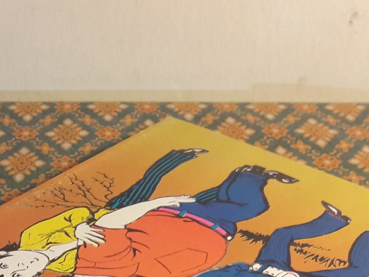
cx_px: 76
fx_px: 959
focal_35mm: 90
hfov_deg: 21.5
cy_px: 398
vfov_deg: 15.3
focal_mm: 3.7
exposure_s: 1/33
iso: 64
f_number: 1.9
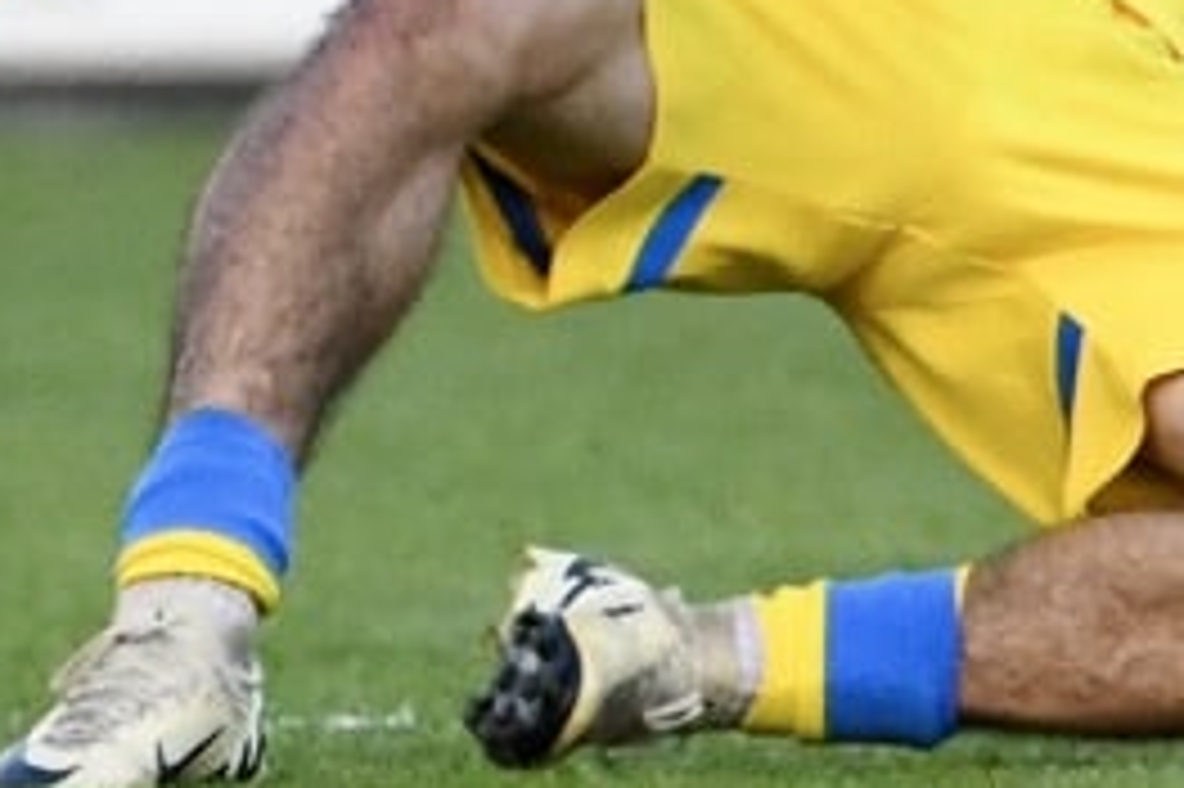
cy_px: -516
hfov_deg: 1.1
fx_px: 64058
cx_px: -617
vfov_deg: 0.7
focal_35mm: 1949
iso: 8000
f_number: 5.6
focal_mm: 400
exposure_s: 1/1600
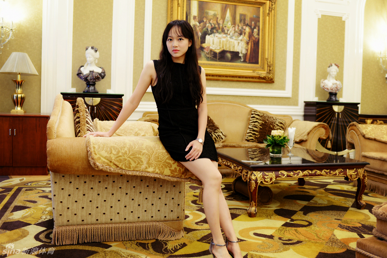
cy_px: 129
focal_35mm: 35
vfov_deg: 37.9
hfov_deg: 54.4
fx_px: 376
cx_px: 194
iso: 400
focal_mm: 35
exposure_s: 1/25
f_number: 2.8
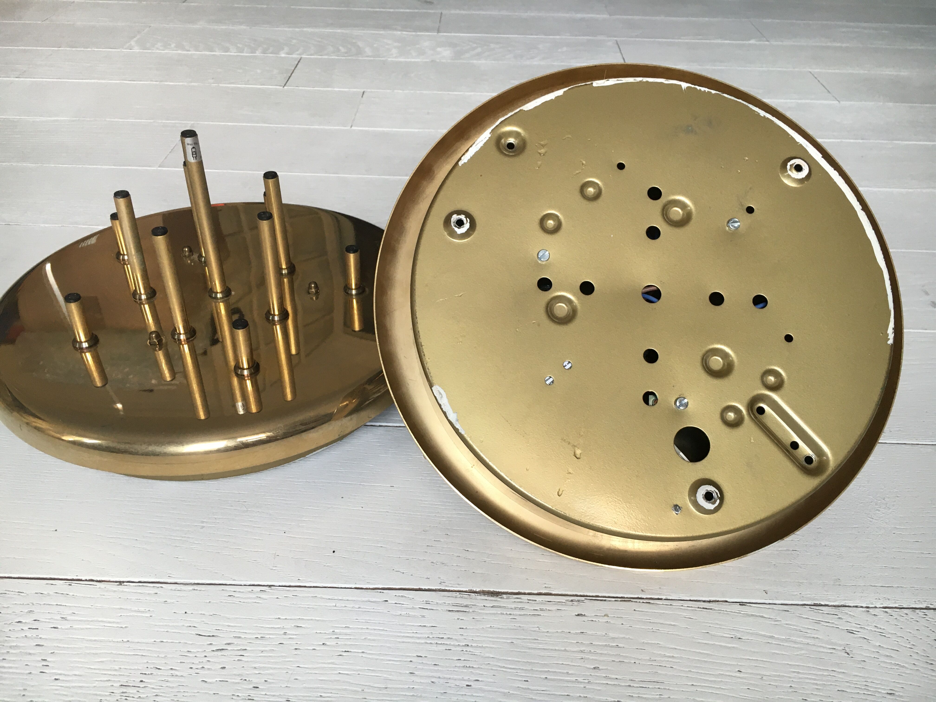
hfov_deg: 61.7
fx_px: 784
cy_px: 351
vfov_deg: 48.2
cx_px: 468
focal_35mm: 29
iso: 50
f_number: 2.2
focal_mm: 4.15
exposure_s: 1/33
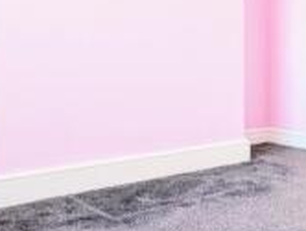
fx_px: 496
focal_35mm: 56
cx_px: 216
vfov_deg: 25.9
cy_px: 67
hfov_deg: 33.8
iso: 60
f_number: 2.2
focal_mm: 2.35
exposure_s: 1/29.9
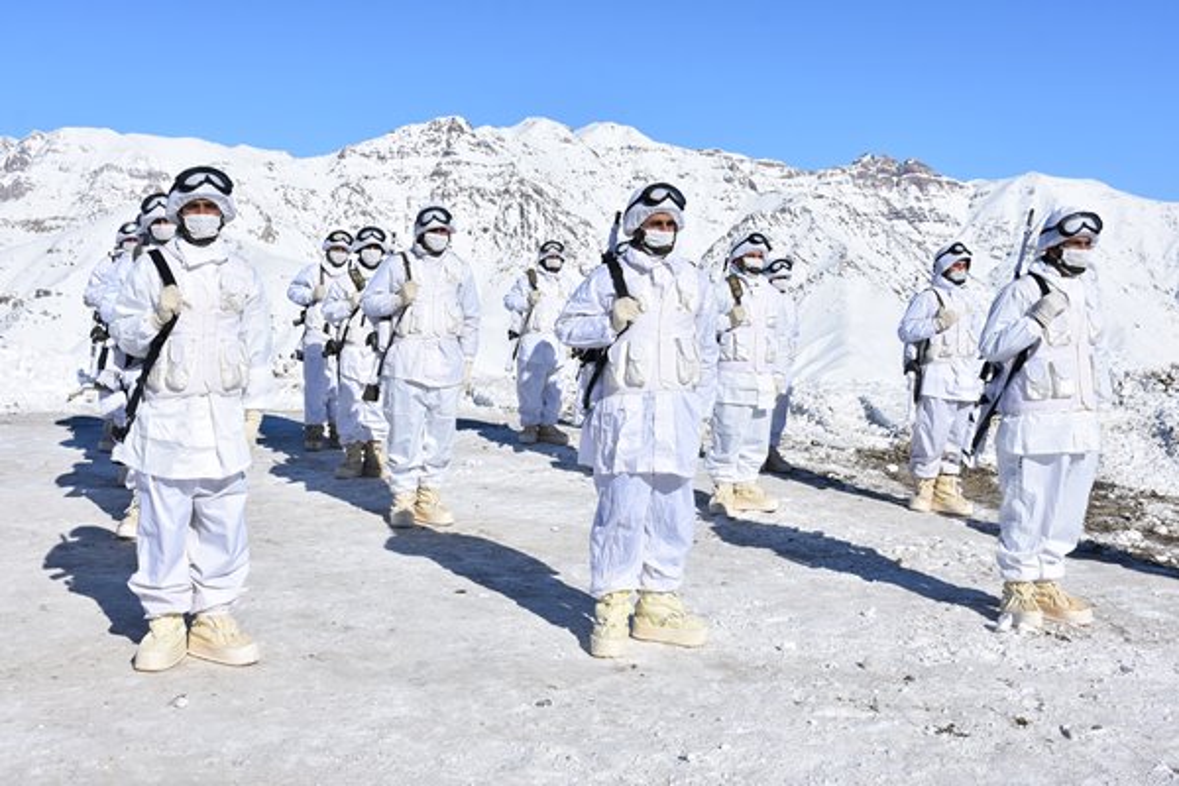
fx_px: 1474
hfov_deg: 43.6
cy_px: 393
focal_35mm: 45
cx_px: 590
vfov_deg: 29.9
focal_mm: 30
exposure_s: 1/500
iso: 100
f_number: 10
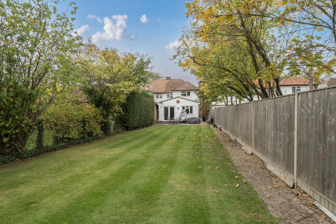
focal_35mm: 19
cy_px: 112
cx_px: 168
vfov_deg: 64.6
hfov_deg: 86.9
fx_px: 177
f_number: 8
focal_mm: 13
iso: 400
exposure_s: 1/160
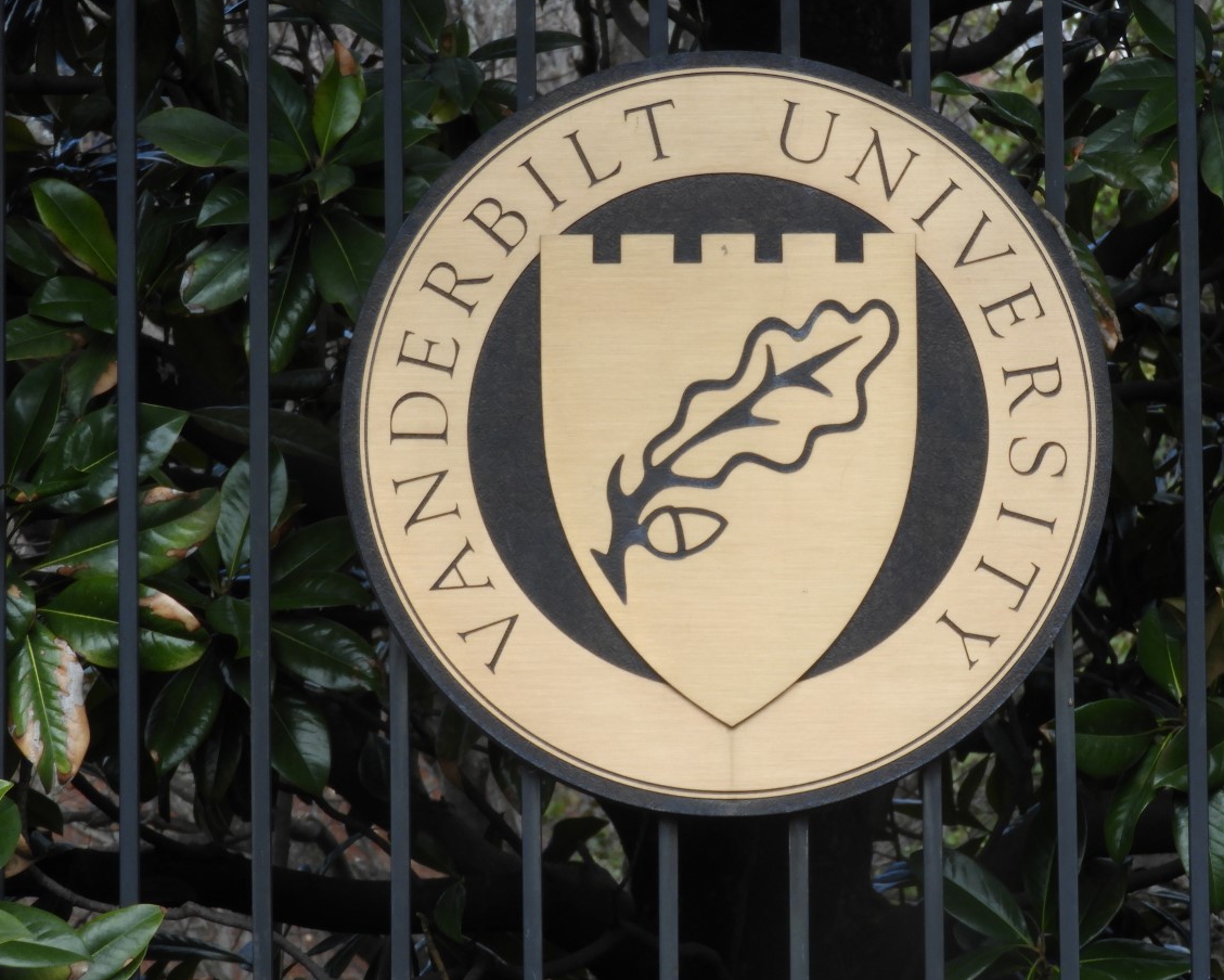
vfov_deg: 9.2
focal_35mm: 168
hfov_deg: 11.5
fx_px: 6088
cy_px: 469
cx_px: 768
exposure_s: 1/160
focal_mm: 24.2
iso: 100
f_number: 5
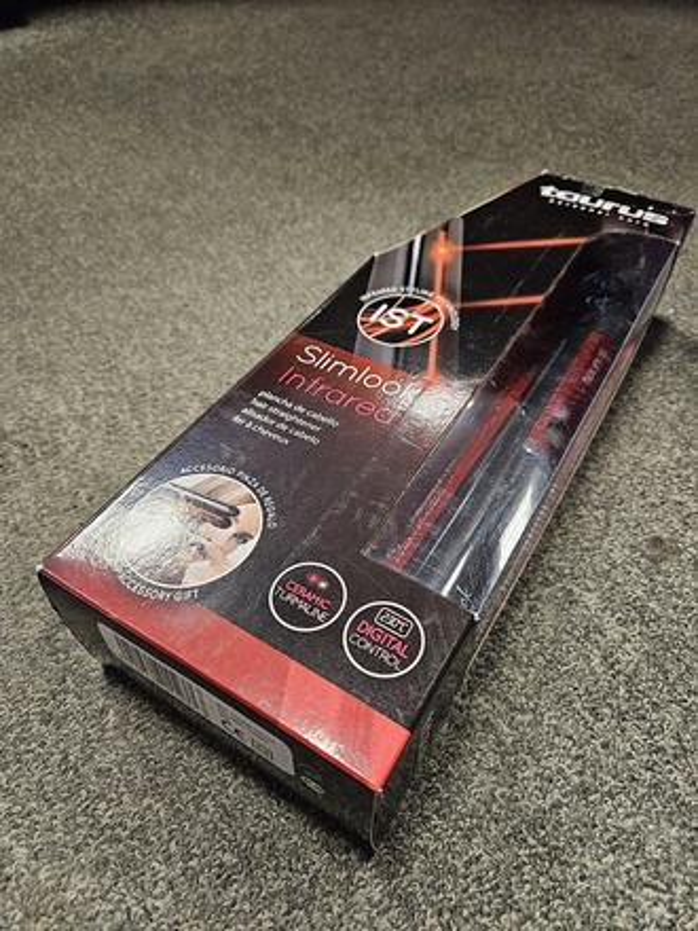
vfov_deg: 73.9
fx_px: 618
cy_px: 466
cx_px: 349
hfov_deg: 58.9
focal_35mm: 23
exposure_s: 1/100
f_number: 1.8
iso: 640
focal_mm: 5.4
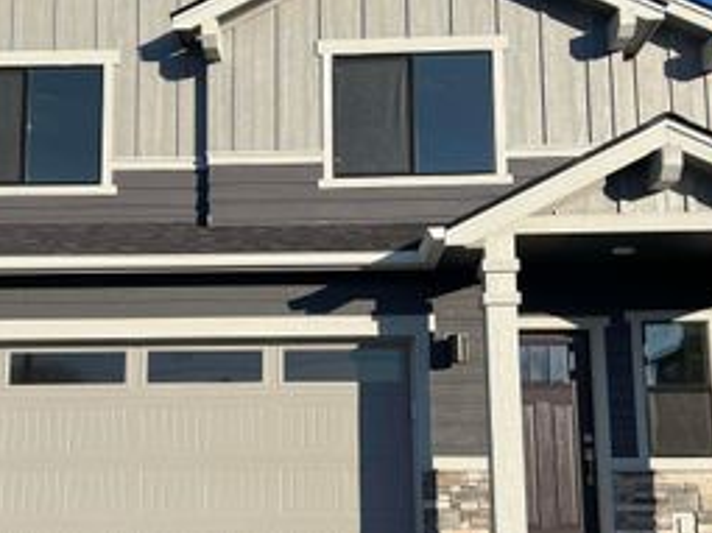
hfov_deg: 37.4
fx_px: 1049
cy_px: 294
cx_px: 288
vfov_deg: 28.5
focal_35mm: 51
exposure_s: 1/4274
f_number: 1.5
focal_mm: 5.7
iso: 50
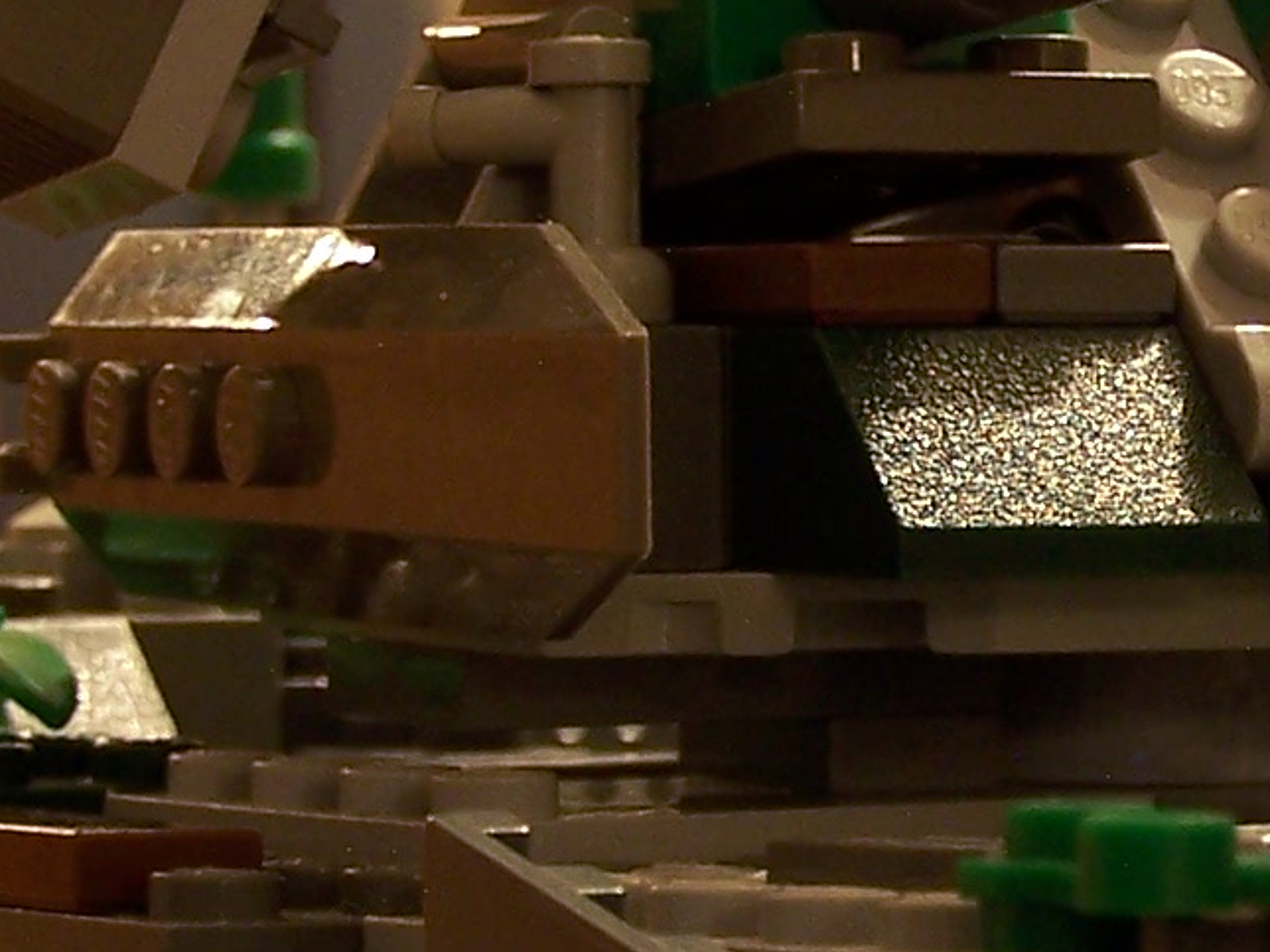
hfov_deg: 8.7
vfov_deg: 6.6
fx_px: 8218
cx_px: 1560
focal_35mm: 224
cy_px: 451
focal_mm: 9.3
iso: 80
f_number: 3.1
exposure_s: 1/2
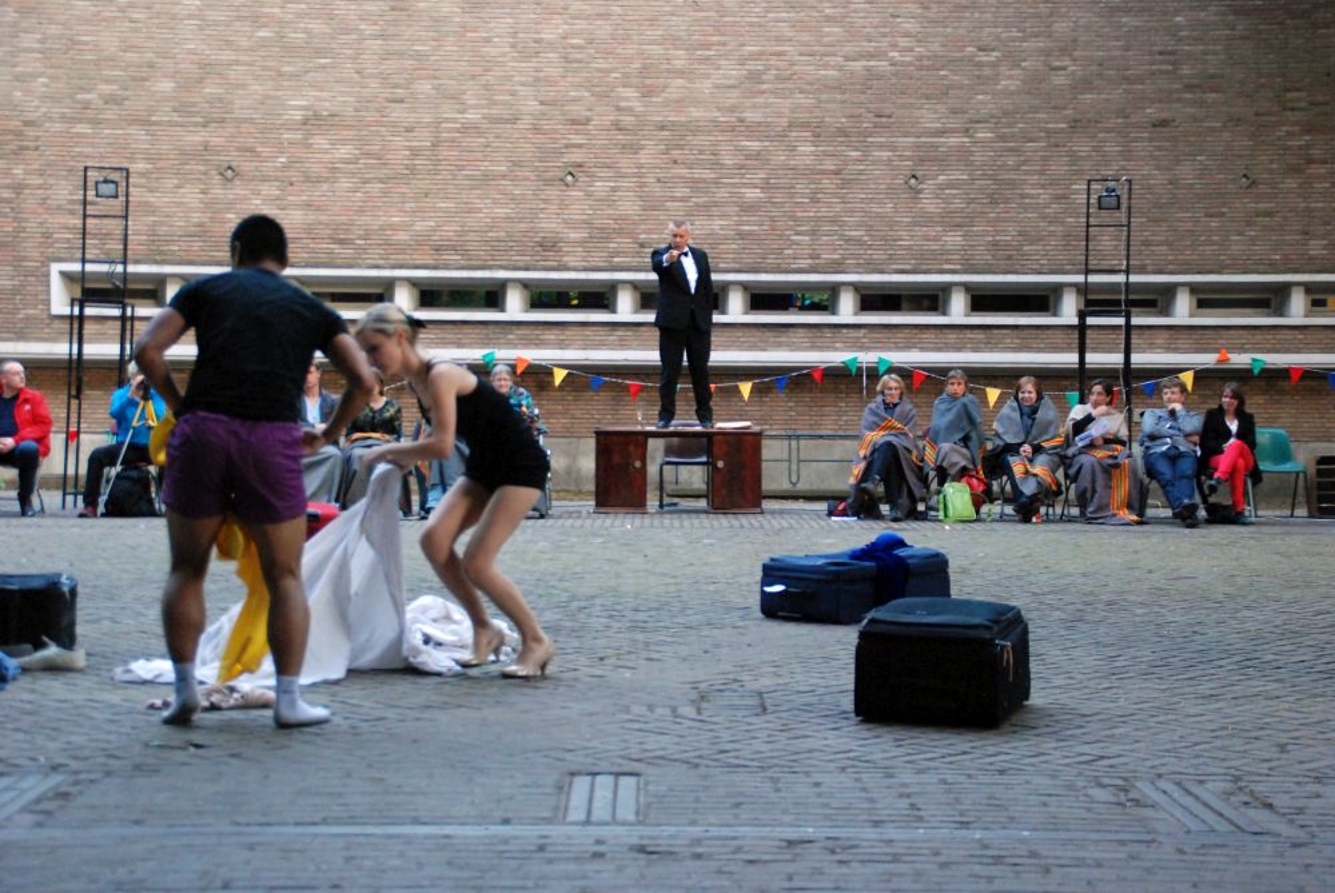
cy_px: 446
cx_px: 668
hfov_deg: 31.9
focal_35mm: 63
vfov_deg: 21.6
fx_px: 2339
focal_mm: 42
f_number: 4.5
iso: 1600
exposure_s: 1/100
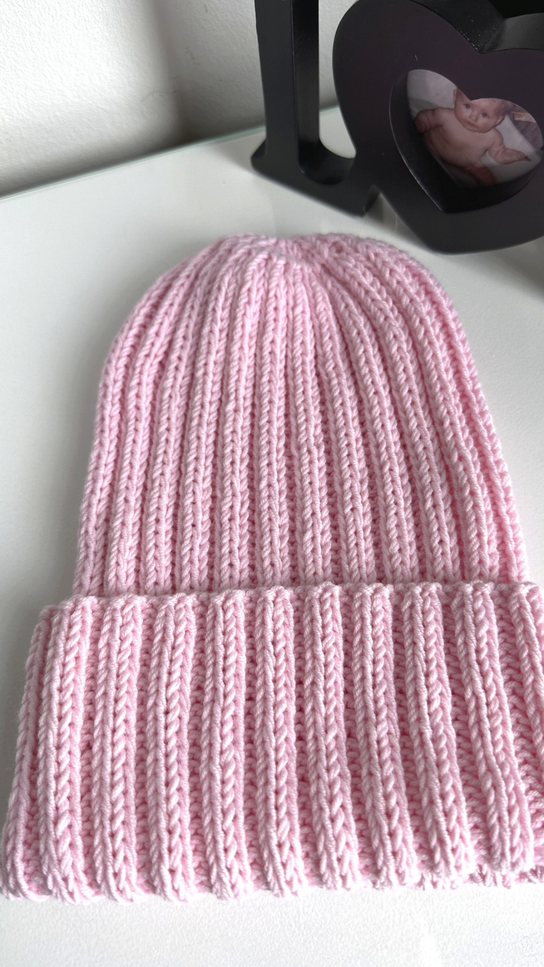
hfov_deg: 42.9
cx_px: 293
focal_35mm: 27
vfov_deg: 69.9
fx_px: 692
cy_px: 484
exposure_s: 1/132
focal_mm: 6.86
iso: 64
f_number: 1.78
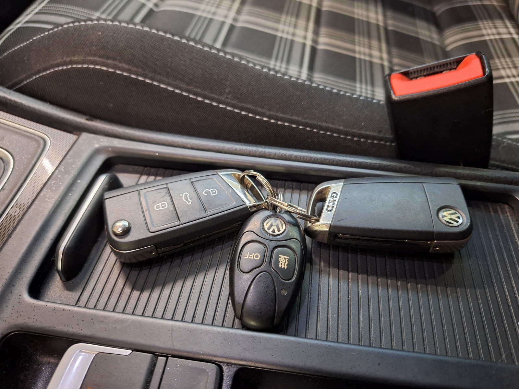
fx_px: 345
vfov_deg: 58.9
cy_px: 194
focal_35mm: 23
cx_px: 260
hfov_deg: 73.9
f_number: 1.8
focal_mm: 5.54
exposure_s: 1/20
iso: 500
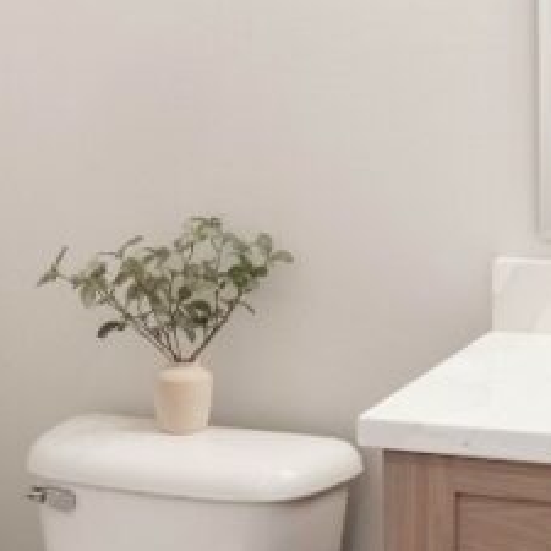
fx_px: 1117
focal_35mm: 62
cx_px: 350
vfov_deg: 27.4
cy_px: 146
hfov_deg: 27.6
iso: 2000
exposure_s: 1/2000
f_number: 6.3
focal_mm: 16
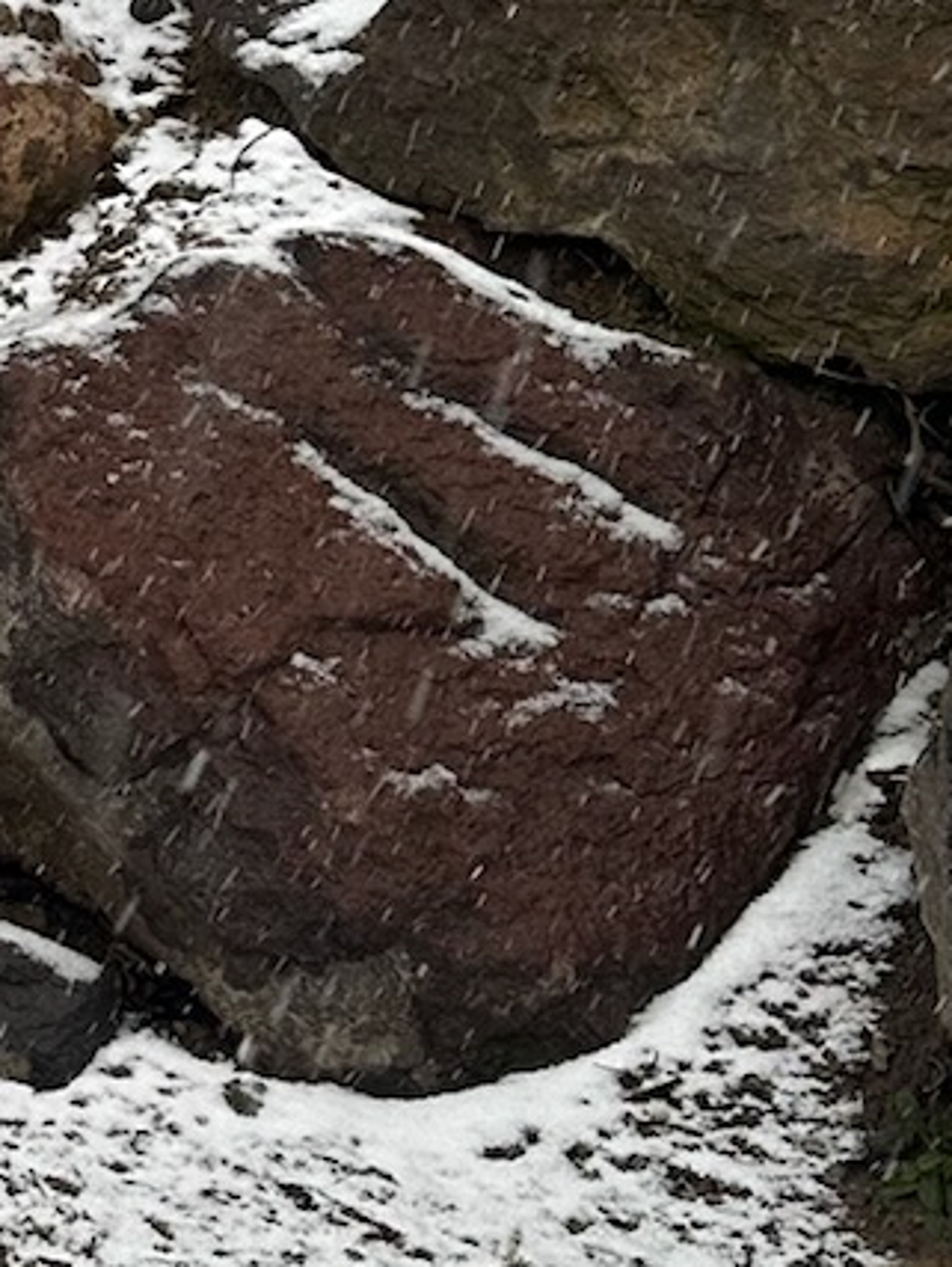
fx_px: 4211
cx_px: -774
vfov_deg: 17.0
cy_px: 237
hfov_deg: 11.9
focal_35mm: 115
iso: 64
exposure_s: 1/191
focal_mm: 6.86
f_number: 1.78
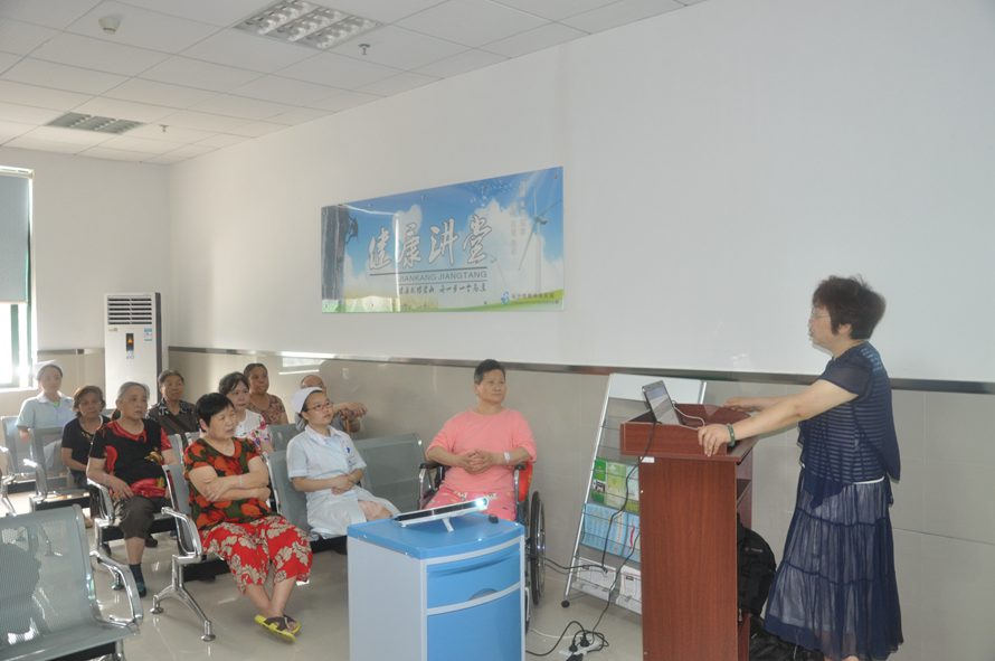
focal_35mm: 32
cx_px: 498
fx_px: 870
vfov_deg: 41.6
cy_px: 330
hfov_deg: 59.6
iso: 800
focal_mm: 21
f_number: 4
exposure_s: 1/30
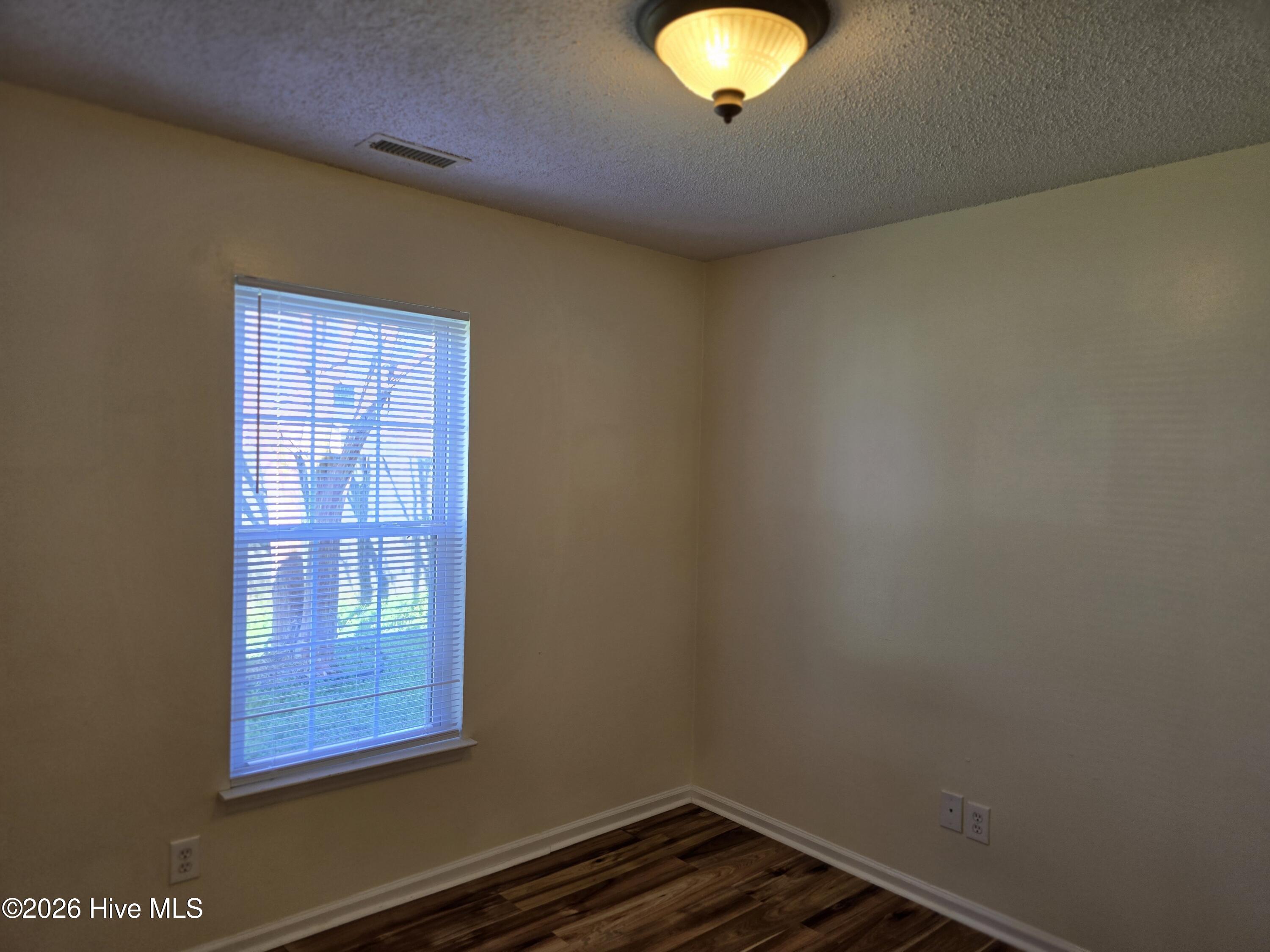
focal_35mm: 23
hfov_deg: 73.9
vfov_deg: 58.9
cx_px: 635
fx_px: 844
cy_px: 476
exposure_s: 1/120
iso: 64
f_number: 1.7
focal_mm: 6.3
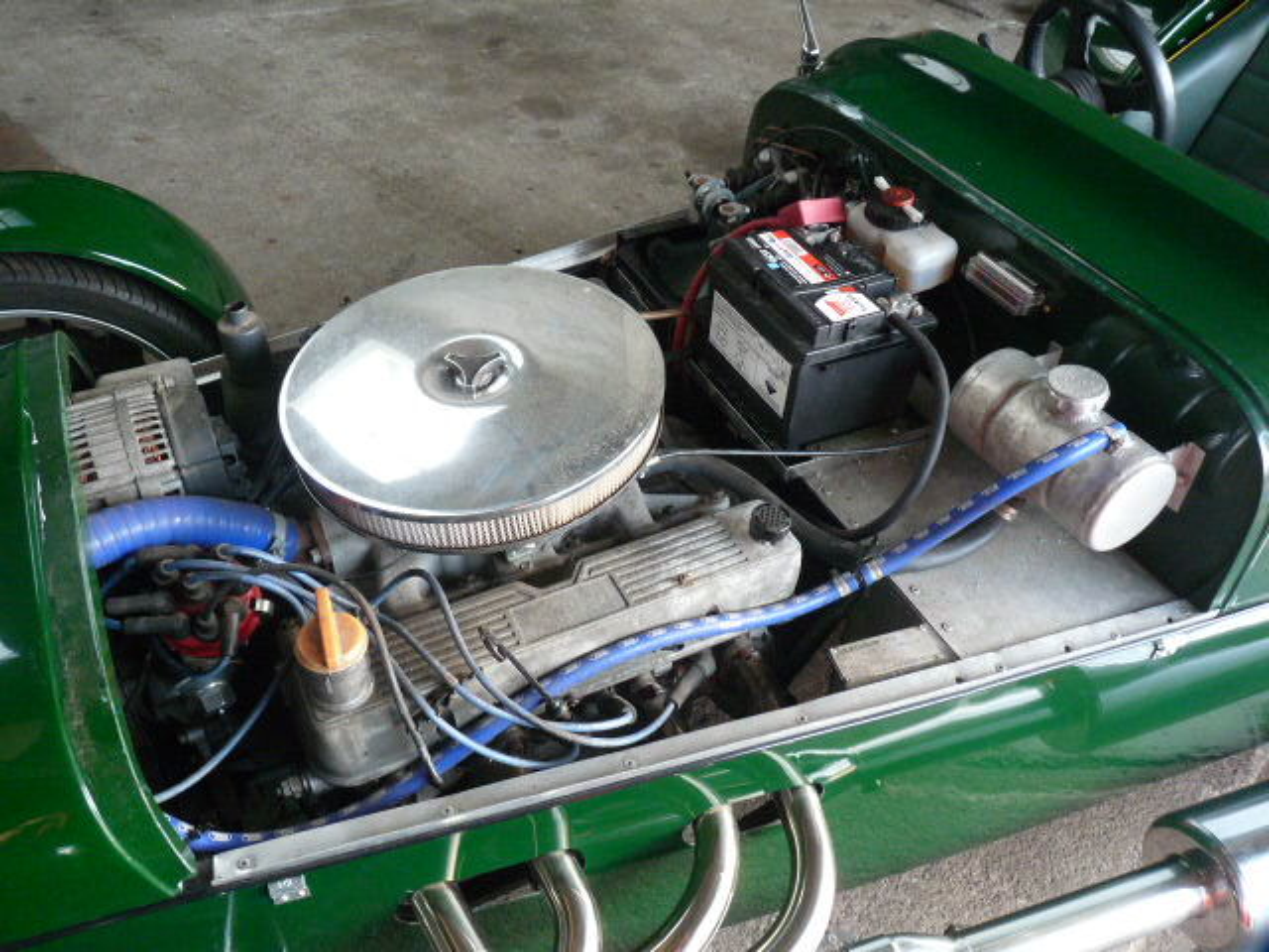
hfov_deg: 65.3
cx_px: 634
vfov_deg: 51.4
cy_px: 476
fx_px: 990
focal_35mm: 27
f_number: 2.8
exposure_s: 1/30
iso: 400
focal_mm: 4.8
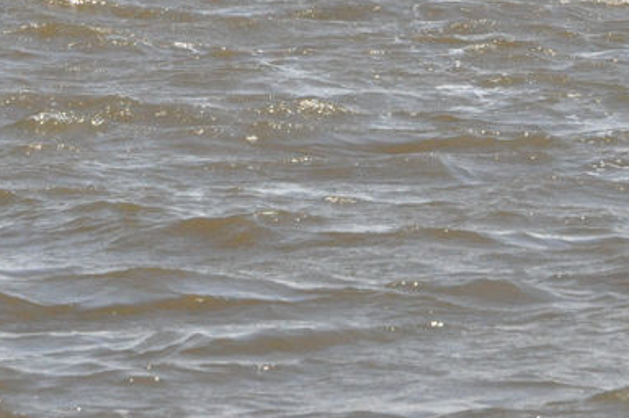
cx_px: 526
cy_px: -131
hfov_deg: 6.1
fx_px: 5924
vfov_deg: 4.0
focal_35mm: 339
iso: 3200
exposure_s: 1/2500
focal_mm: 85
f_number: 13
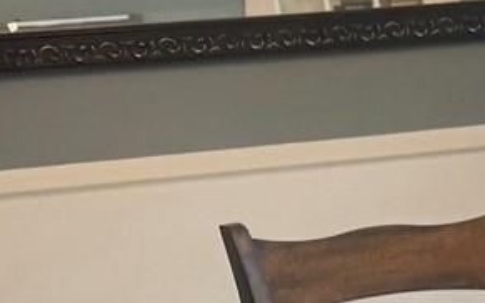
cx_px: 705
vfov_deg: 7.2
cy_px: 450
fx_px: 2366
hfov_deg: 11.3
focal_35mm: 179
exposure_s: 1/120
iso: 160
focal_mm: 6.76
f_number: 1.78
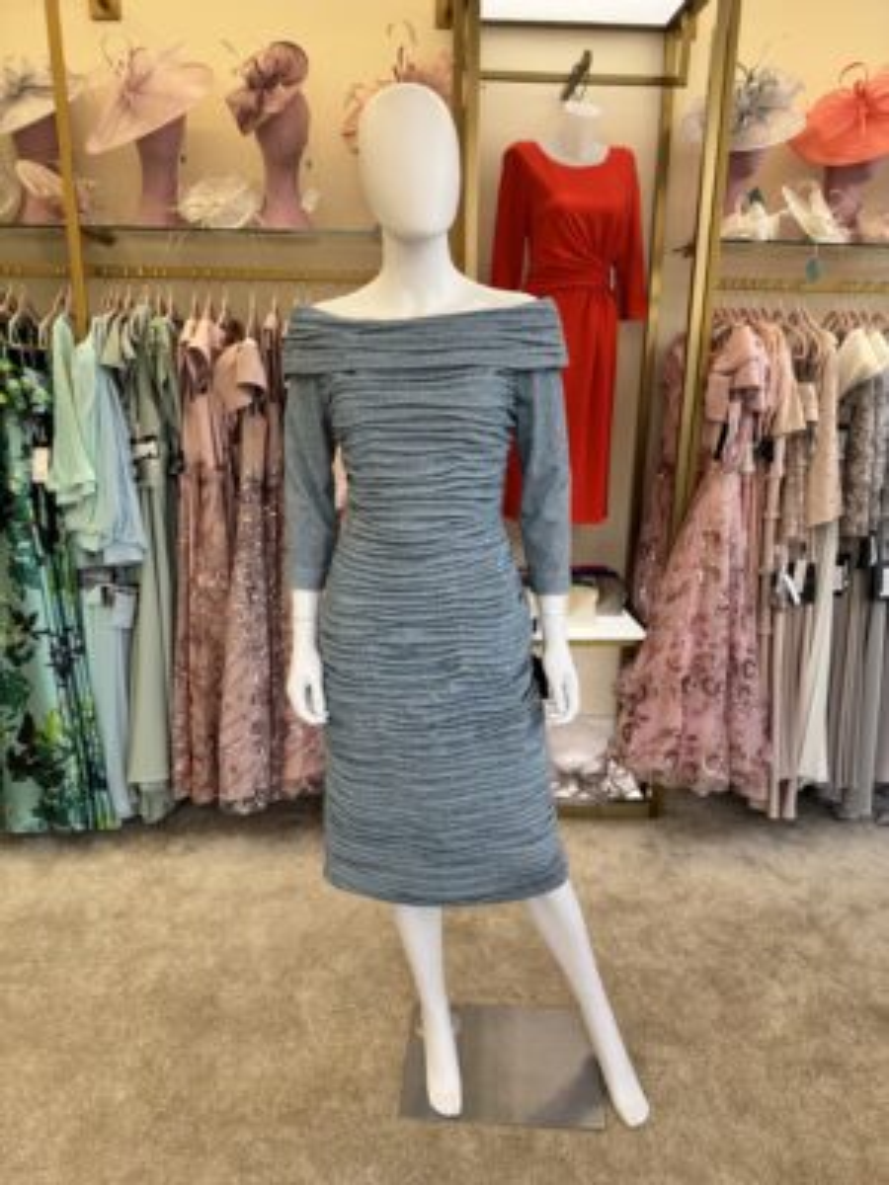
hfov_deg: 56.8
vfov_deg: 71.6
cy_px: 592
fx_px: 822
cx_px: 444
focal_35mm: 24
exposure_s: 1/209
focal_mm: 6.76
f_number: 1.78
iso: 64
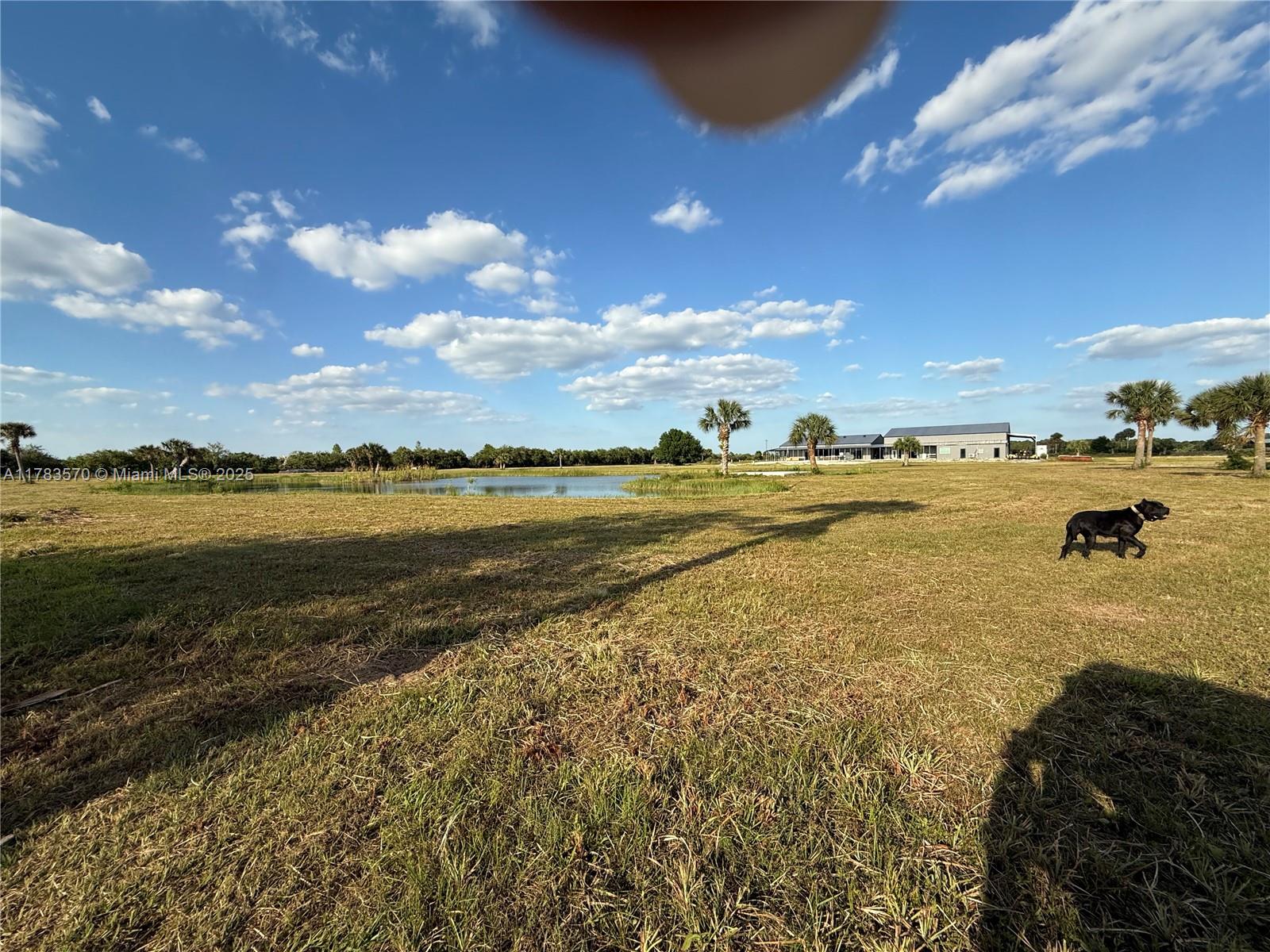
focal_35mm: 14
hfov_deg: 102.1
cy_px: 476
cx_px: 635
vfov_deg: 85.7
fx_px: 514
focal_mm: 2.22
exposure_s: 1/2092
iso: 50
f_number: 2.2
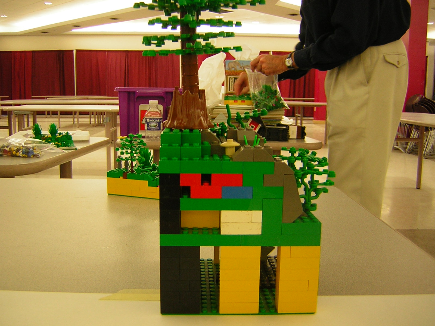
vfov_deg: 39.7
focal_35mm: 36
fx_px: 452
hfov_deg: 51.4
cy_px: 163
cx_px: 218
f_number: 2.6
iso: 54
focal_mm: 4.7
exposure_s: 1/5.6
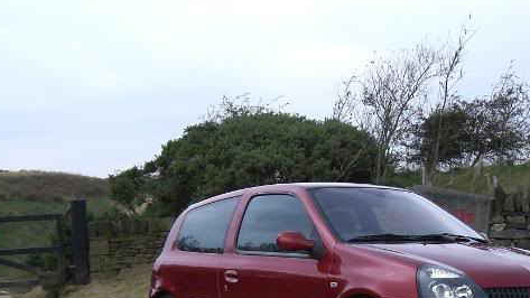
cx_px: 332
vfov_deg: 17.0
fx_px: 984
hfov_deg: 30.0
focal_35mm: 70
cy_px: 261
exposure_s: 1/250
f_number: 2.7
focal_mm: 6.2
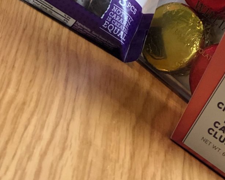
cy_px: -94
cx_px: 182
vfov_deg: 8.2
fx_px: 1232
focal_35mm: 185
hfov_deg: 10.4
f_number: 2.8
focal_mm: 6.6
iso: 125
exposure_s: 1/30
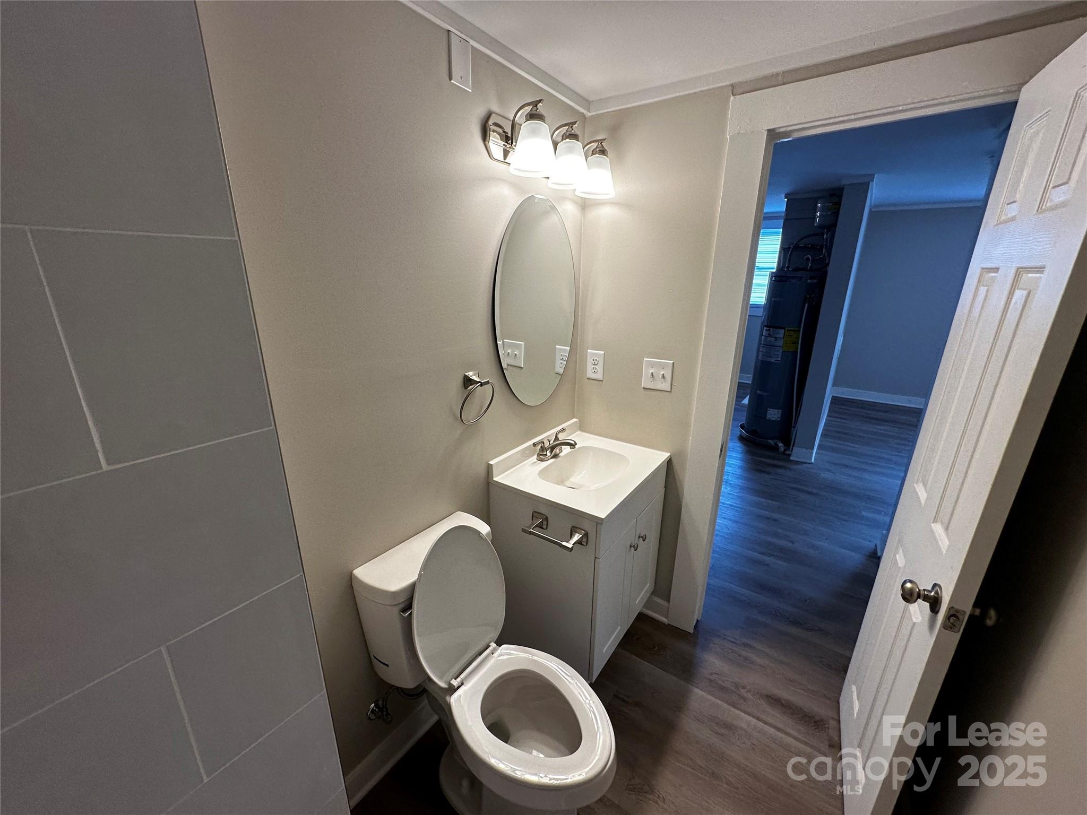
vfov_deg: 85.7
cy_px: 408
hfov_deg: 102.1
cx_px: 544
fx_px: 440
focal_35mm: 14
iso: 100
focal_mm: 2.22
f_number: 2.2
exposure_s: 1/120
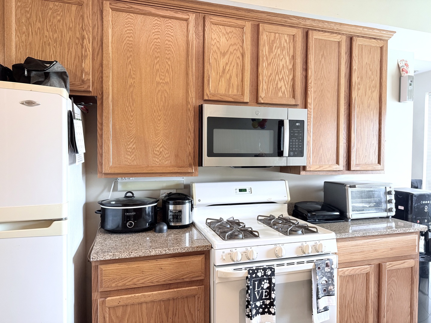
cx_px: 216
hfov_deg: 71.6
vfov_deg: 56.8
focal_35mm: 24
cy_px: 162
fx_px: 299
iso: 250
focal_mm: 6.76
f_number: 1.78
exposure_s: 1/60
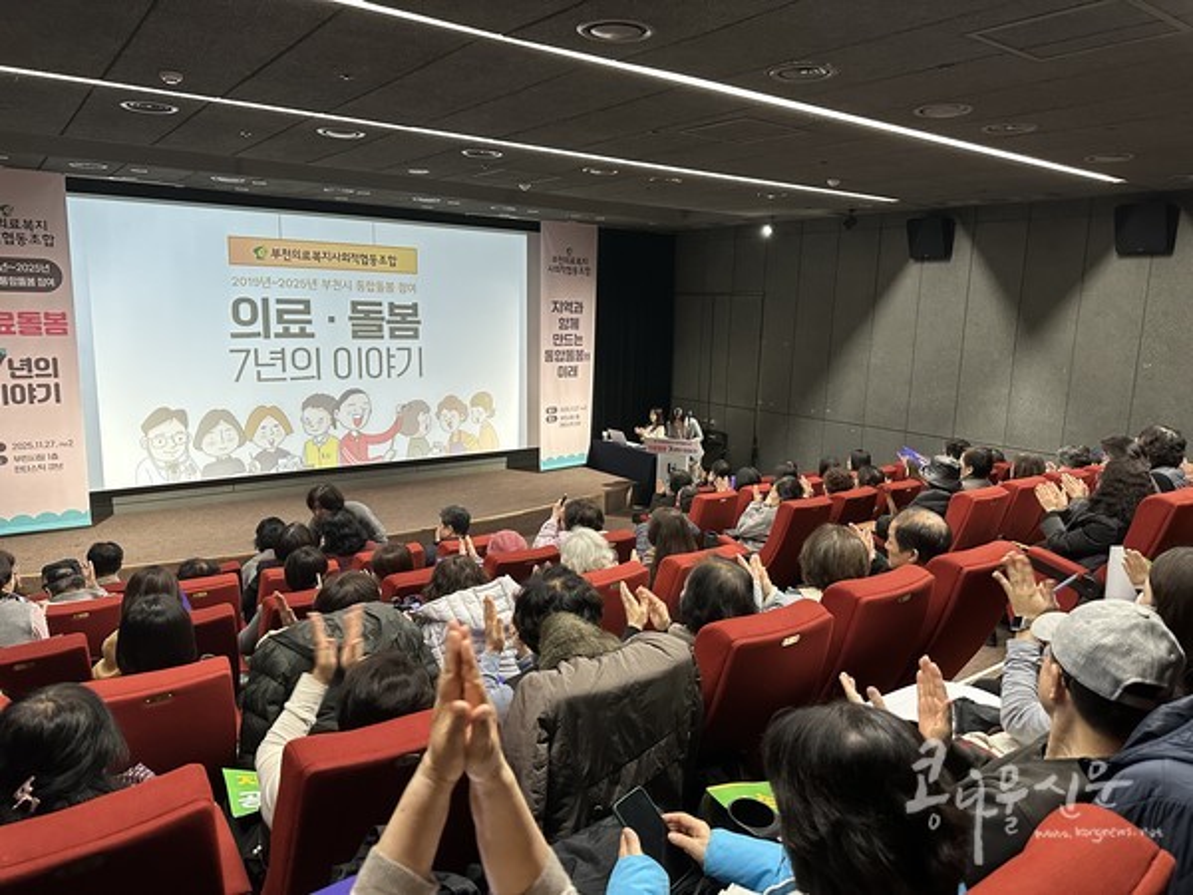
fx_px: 827
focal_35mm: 24
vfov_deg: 56.8
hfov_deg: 71.6
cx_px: 596
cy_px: 448
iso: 400
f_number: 1.78
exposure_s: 1/60
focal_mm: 6.86
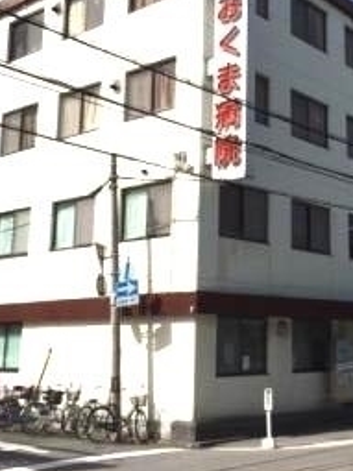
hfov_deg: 27.8
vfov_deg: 37.4
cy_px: 196
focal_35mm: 51
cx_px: 294
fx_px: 694
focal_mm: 4.15
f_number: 2.2
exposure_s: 1/5128
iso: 32
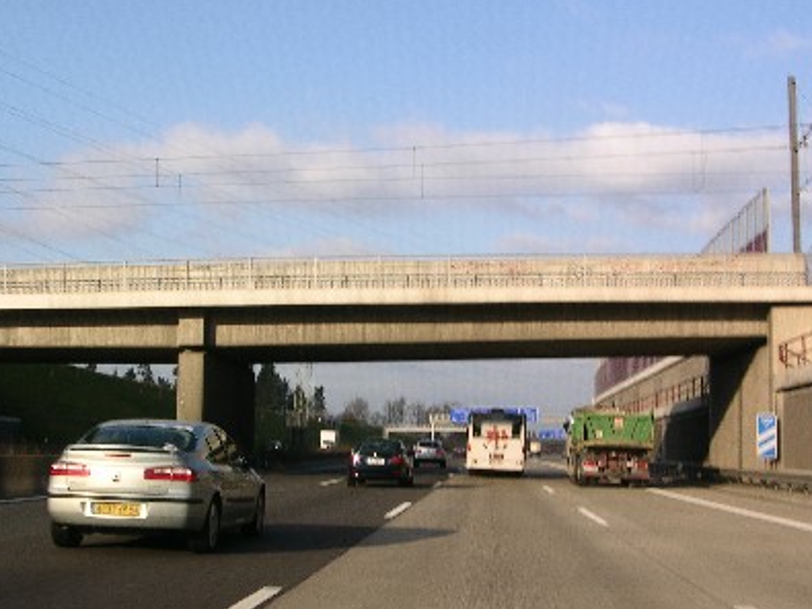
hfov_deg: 34.9
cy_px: 344
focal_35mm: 55
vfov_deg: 26.5
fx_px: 1290
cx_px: 363
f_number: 7.2
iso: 50
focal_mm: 9.5
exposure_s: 1/97.7
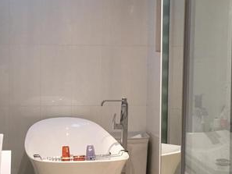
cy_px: 66
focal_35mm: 78
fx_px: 523
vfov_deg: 18.9
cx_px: 109
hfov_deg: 25.0
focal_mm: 4.15
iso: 64
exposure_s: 1/17
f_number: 2.2
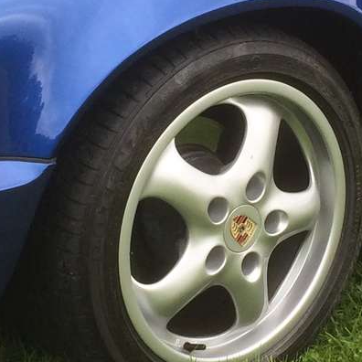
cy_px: 141
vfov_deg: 13.0
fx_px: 1585
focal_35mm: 134
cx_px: 232
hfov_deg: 13.0
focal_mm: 4.12
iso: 32
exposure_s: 1/345
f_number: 2.2
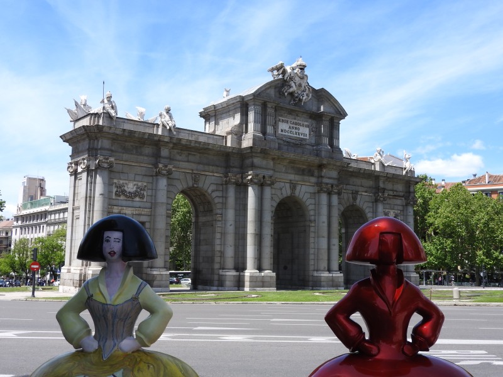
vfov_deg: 36.0
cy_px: 188
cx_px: 252
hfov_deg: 46.8
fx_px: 581
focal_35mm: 40
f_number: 3.8
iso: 100
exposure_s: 1/800
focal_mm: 7.2
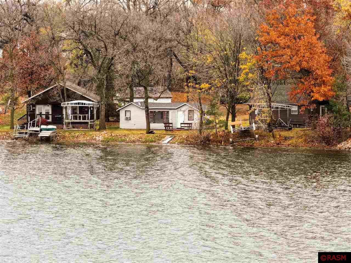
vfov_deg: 8.9
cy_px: 132
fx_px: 1683
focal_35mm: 166
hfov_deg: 11.9
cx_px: 176
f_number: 3.4
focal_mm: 30.71
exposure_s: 1/30
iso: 100
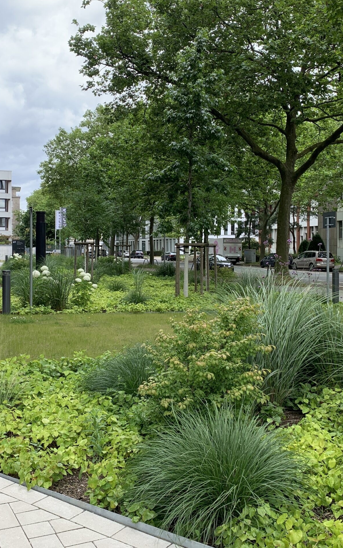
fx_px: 553
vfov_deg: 52.7
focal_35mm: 37
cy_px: 254
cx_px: 144
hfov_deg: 34.4
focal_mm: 4.25
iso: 25
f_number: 1.8
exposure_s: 1/732
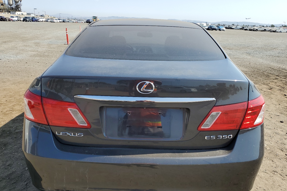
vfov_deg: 46.3
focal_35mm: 28
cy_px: 107
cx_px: 143
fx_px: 223
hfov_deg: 65.5
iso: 50
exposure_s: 1/2000
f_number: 1.5
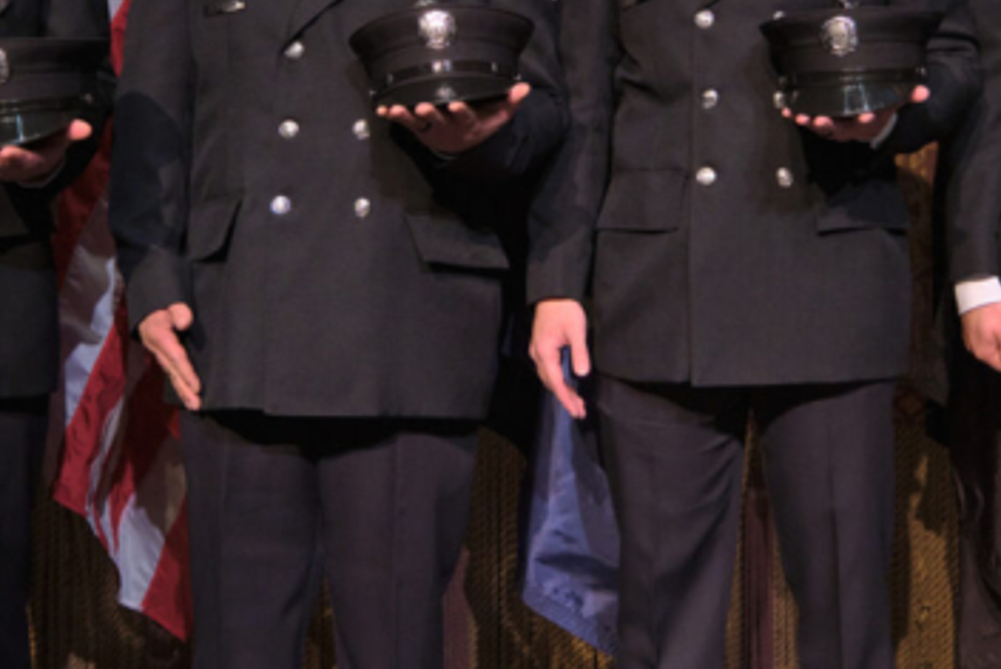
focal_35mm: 80
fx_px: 2225
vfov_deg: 16.9
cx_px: 537
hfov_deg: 25.3
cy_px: 110
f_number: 2.8
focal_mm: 29
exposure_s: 1/200
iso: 2000
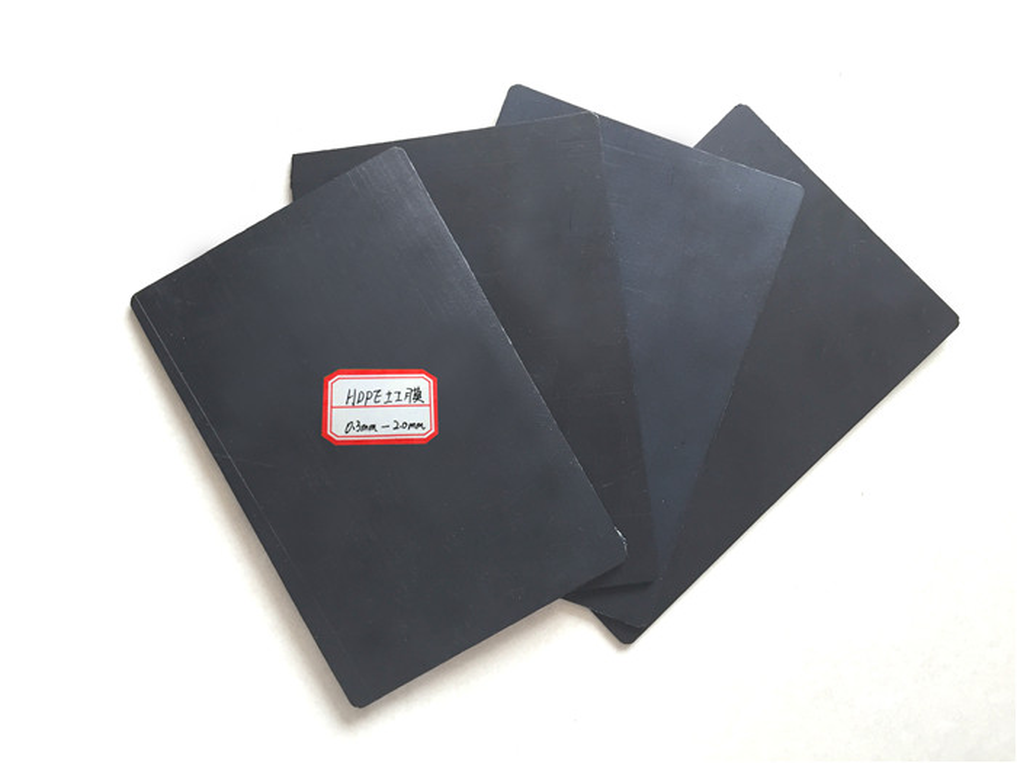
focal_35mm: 29
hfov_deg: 61.7
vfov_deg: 48.2
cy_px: 382
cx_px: 508
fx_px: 852
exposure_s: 1/30
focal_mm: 4.15
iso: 40
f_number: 2.2
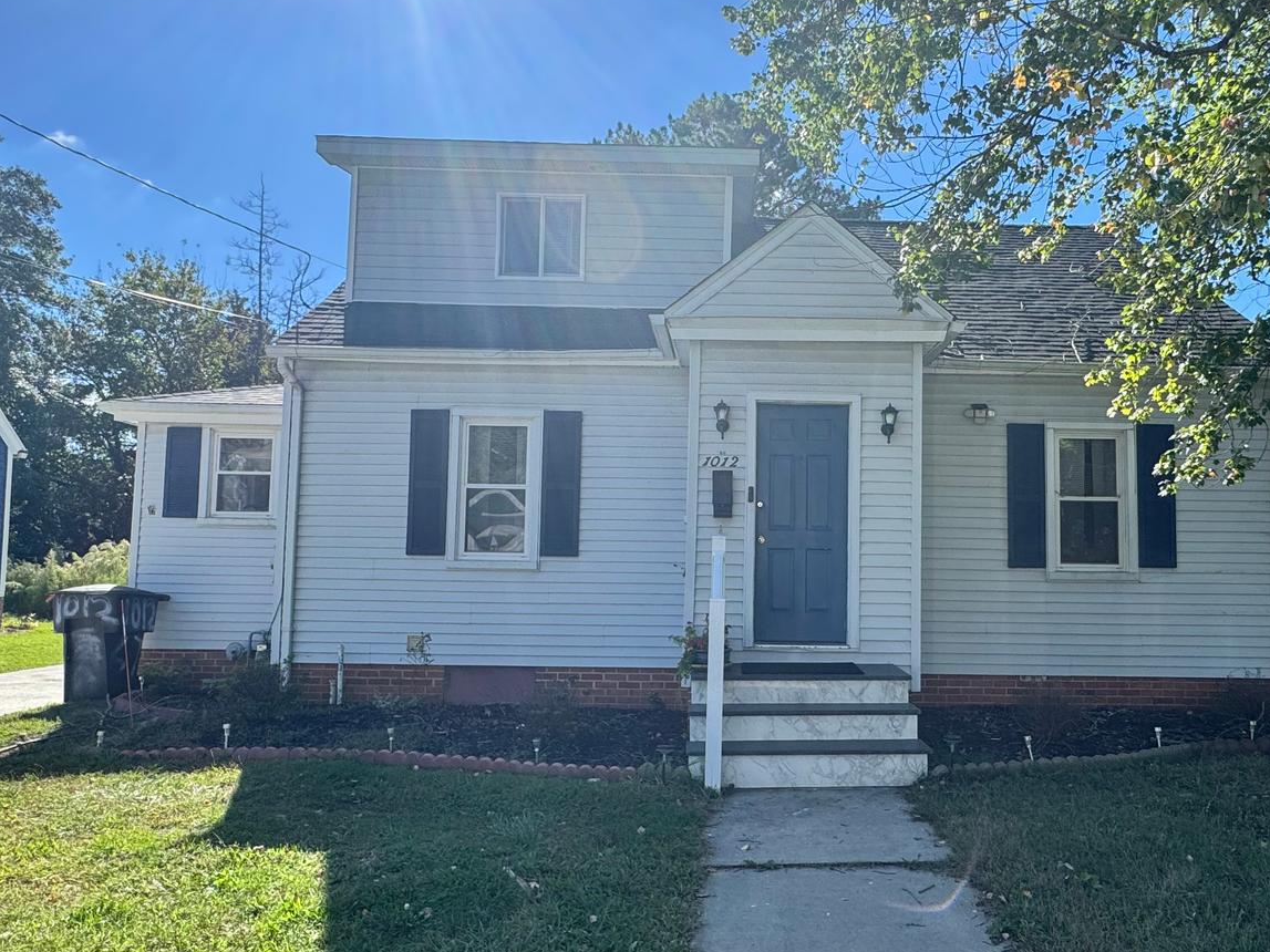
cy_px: 516
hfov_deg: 68.9
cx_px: 743
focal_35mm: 25
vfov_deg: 54.8
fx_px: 917
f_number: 2.2
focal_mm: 2.22
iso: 50
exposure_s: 1/1048
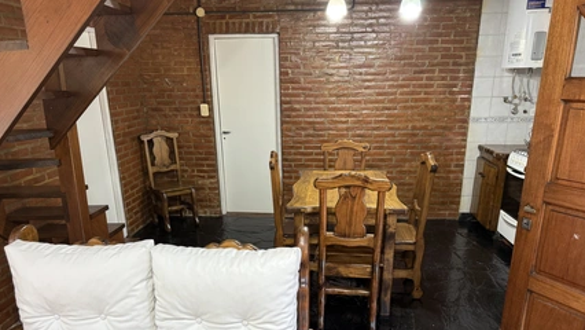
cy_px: 221
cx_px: 291
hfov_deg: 69.8
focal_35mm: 27
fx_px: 419
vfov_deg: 42.3
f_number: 1.78
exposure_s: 1/105
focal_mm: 6.76
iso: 200
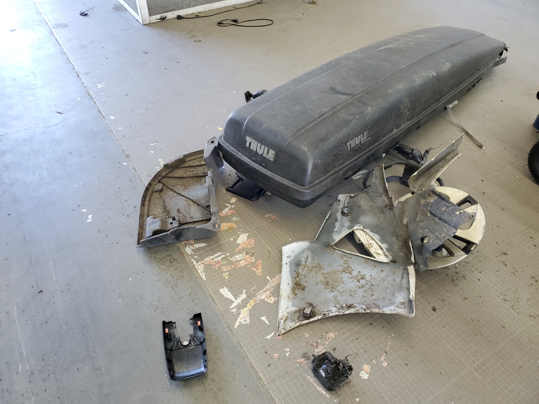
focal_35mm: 26
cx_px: 270
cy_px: 202
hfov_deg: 67.3
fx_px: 405
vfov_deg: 53.1
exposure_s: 1/60.2
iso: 82
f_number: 1.5
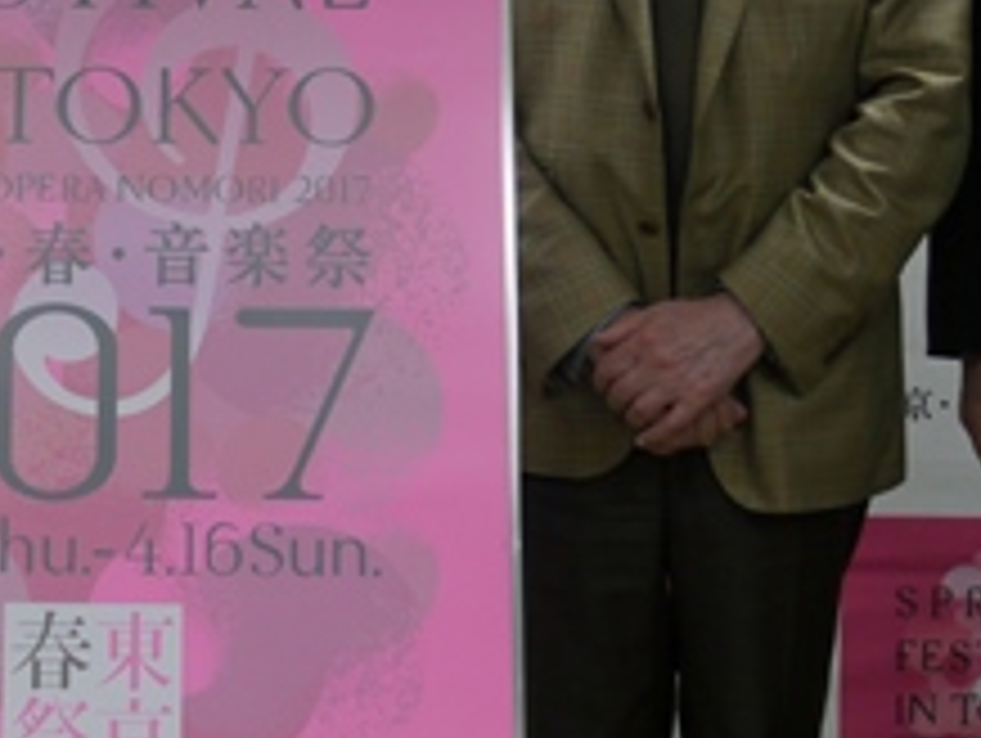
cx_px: 117
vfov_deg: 8.4
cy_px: -76
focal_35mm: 176
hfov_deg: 11.2
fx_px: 4993
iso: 320
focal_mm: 32
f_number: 5
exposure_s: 1/50
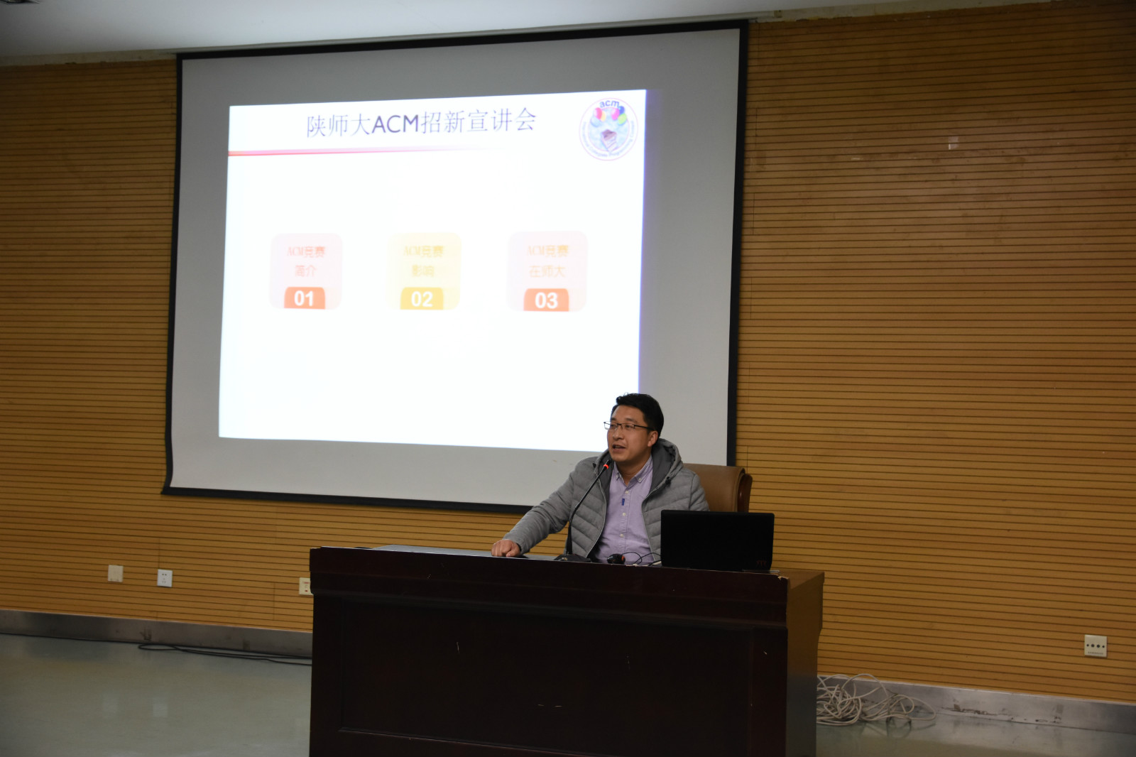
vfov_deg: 26.5
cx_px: 568
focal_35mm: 51
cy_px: 378
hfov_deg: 38.9
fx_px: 1609
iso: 900
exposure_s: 1/50
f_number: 3.3
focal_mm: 34
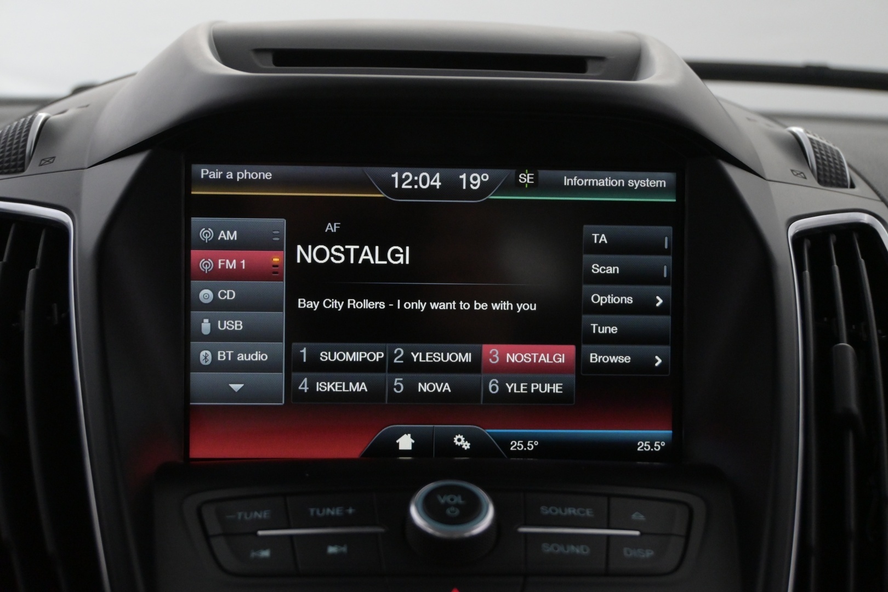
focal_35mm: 47
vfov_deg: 28.5
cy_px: 296
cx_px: 444
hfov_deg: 41.7
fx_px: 1165
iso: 2500
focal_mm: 31.5
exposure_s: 1/100
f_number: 5
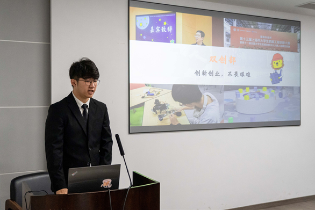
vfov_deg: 31.2
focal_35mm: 43
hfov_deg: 45.4
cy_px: 103
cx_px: 156
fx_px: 376
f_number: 4.5
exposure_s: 1/250
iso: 4000
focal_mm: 28
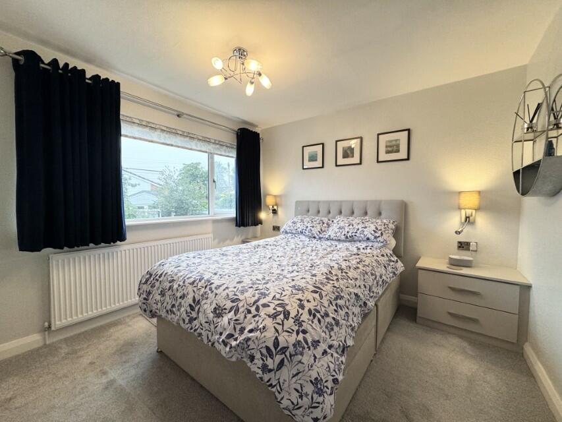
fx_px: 227
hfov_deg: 102.1
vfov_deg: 85.7
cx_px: 281
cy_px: 211
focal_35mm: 14
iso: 160
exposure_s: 1/100
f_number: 2.2
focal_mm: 2.22
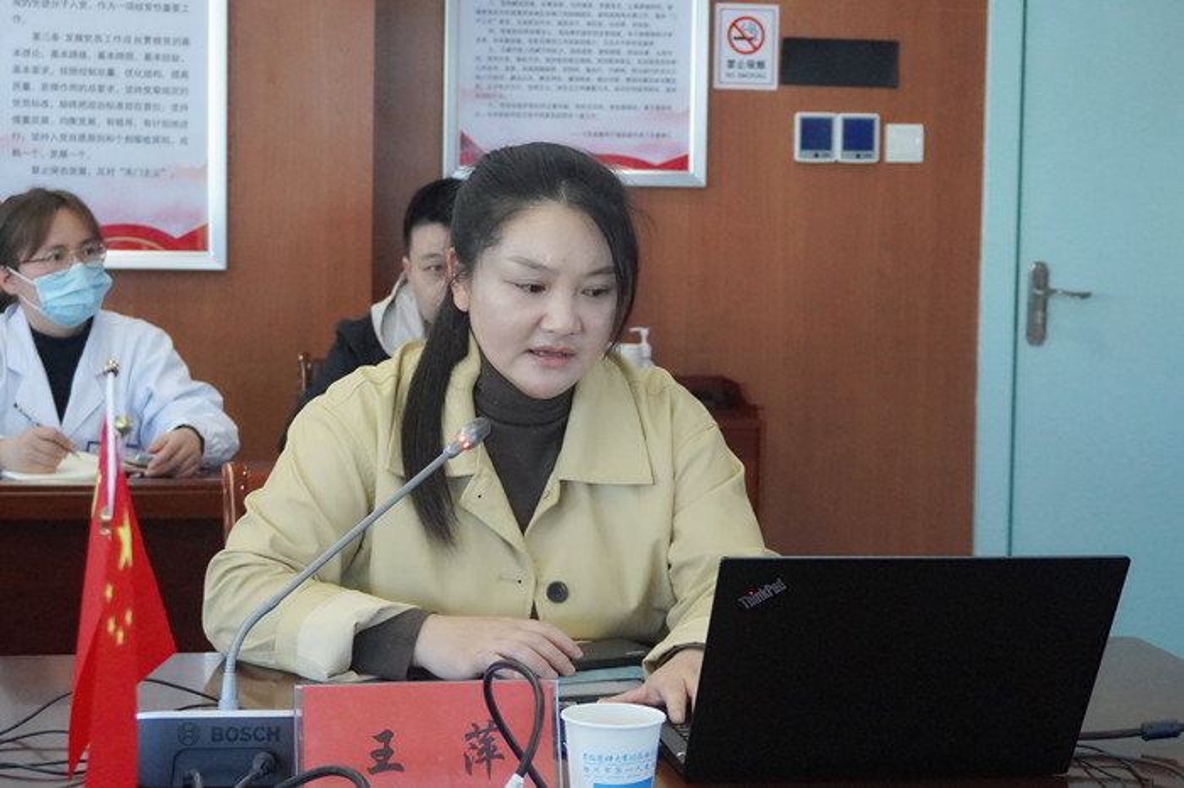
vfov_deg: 26.5
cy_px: 394
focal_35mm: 51
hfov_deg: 38.9
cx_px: 592
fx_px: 1676
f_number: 5
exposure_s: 1/160
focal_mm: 34
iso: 3200
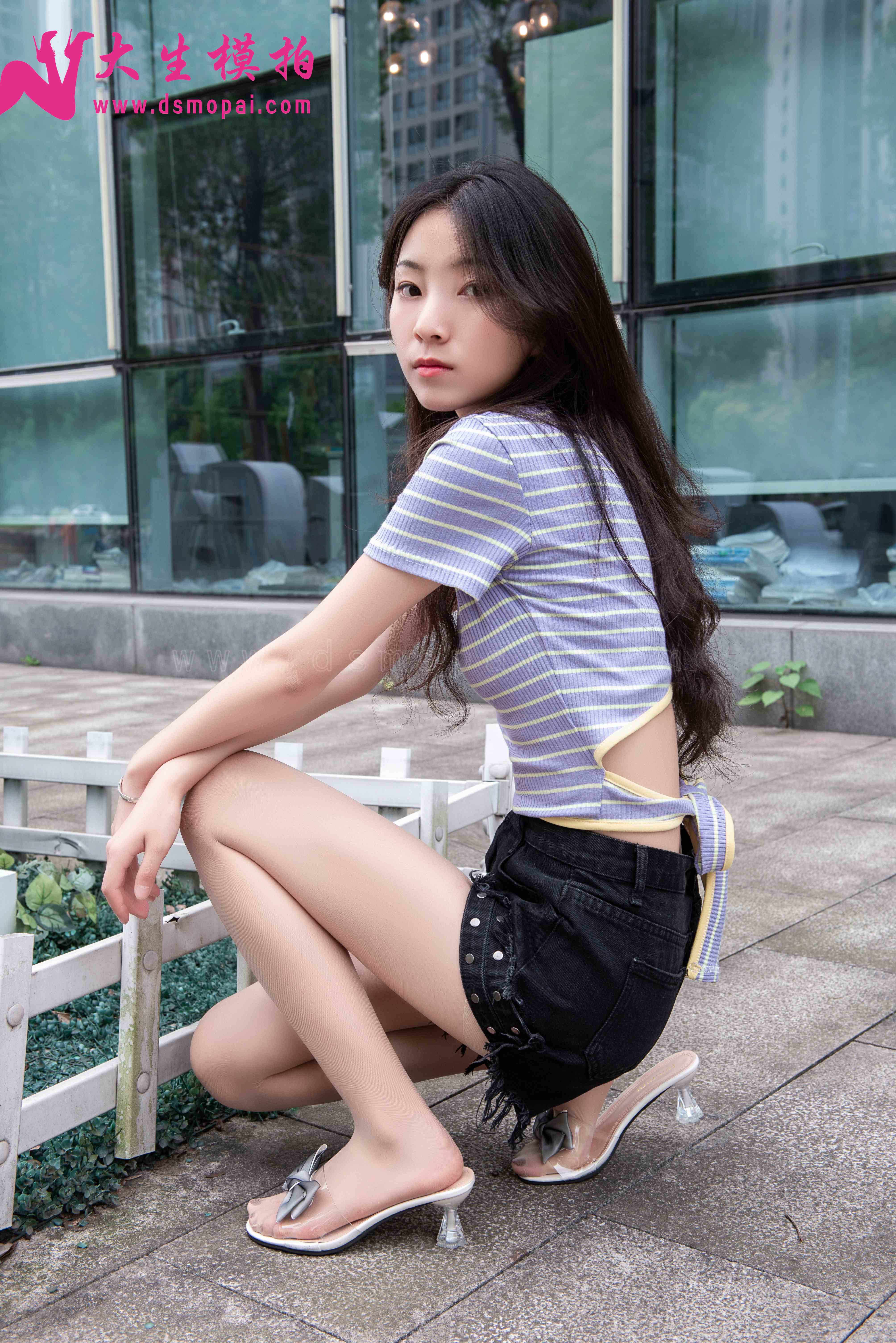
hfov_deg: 30.5
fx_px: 1641
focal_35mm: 44
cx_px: 448
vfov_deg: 44.5
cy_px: 672
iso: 200
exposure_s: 1/100
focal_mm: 44
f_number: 8
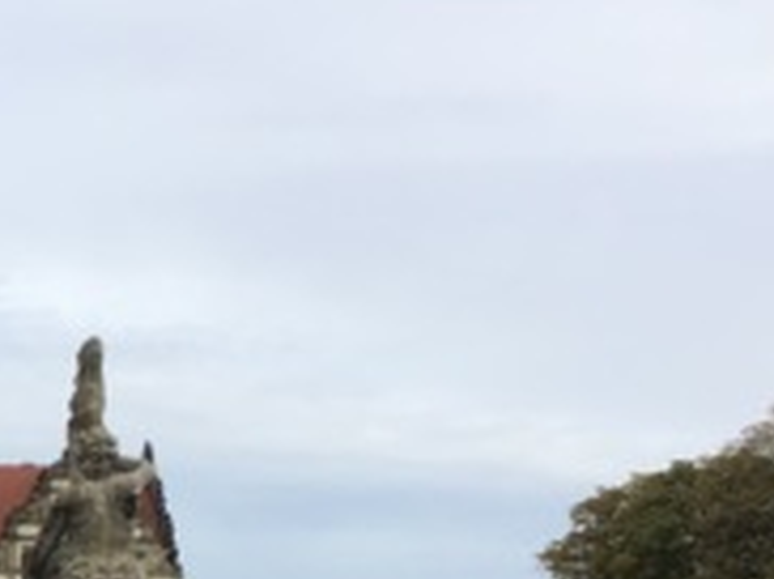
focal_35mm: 100
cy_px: 745
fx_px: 2233
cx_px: -189
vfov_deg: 14.2
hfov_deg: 18.5
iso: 25
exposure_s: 1/936
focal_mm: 3.3
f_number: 2.4
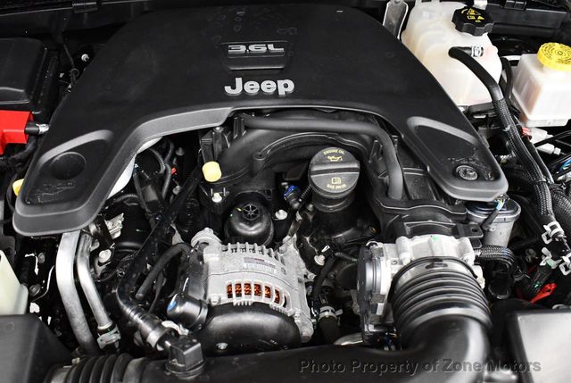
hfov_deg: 53.1
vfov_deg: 37.0
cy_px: 192
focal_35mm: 36
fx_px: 572
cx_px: 286
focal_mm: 18
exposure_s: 1/100
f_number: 3.5
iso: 3200
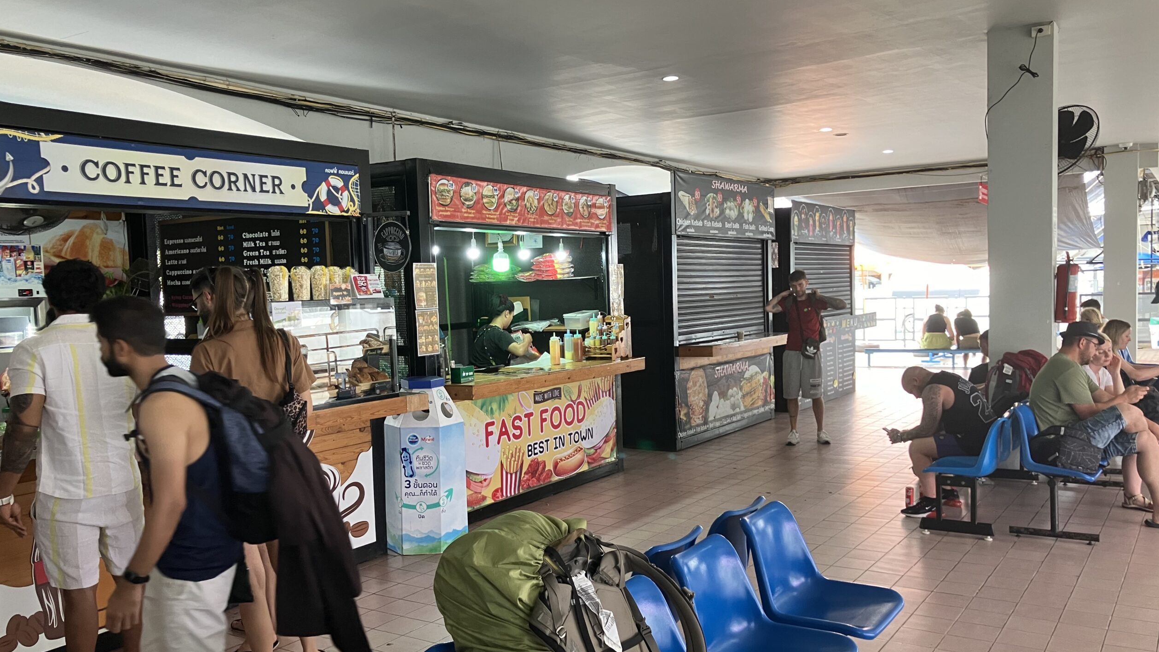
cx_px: 575
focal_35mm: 31
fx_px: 953
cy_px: 365
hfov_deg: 62.6
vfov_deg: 37.7
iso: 80
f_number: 1.8
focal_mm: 3.99
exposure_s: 1/50
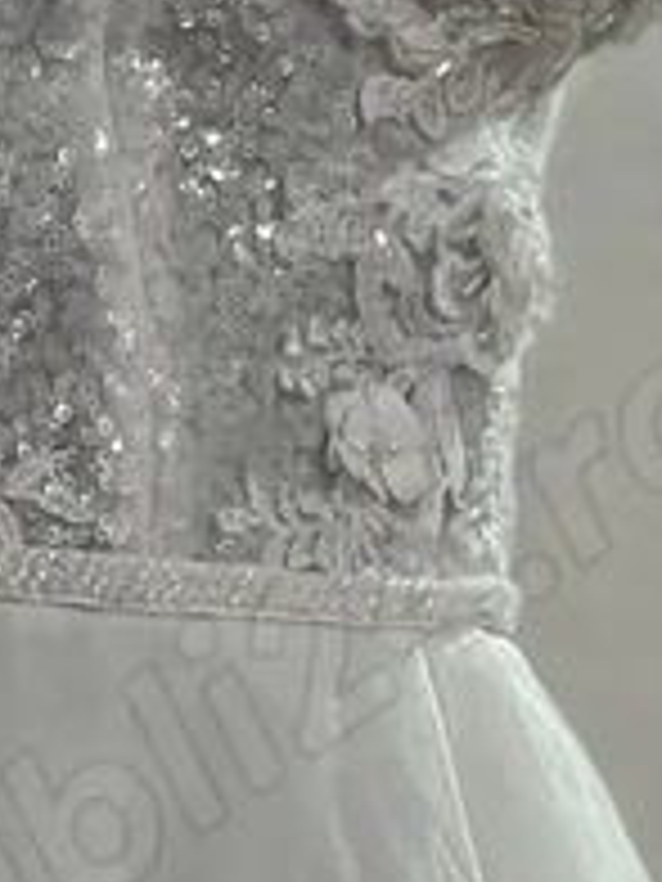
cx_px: -270
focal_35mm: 177
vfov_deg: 11.0
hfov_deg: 8.2
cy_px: 958
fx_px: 4513
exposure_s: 1/50
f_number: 1.6
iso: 200
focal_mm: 5.1
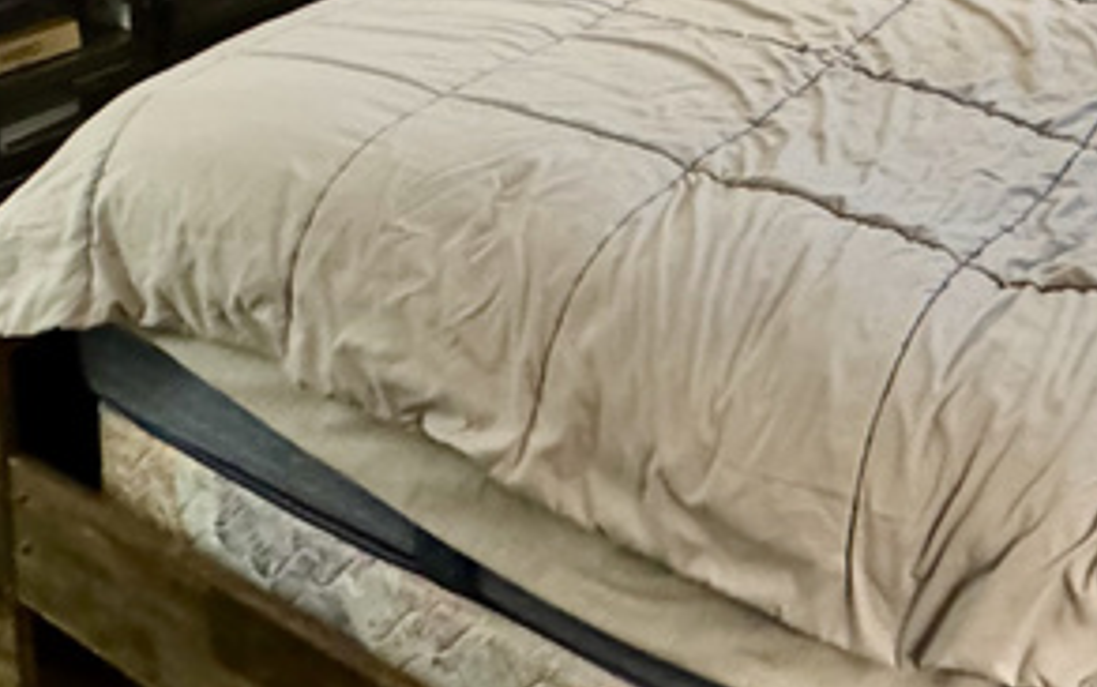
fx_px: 1556
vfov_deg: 21.8
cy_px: -270
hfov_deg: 38.4
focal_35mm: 52
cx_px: 733
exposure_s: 1/60
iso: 1250
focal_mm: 2.22
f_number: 2.2
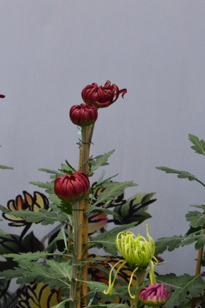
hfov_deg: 5.8
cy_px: 154
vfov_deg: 8.7
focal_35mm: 238
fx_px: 2031
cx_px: 94
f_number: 22
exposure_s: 1/250
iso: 4500
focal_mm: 105
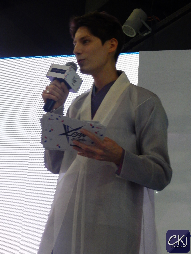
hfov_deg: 15.9
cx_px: 96
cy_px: 127
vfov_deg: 21.1
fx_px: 684
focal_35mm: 93
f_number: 4.4
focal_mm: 16.6
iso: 200
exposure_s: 1/20
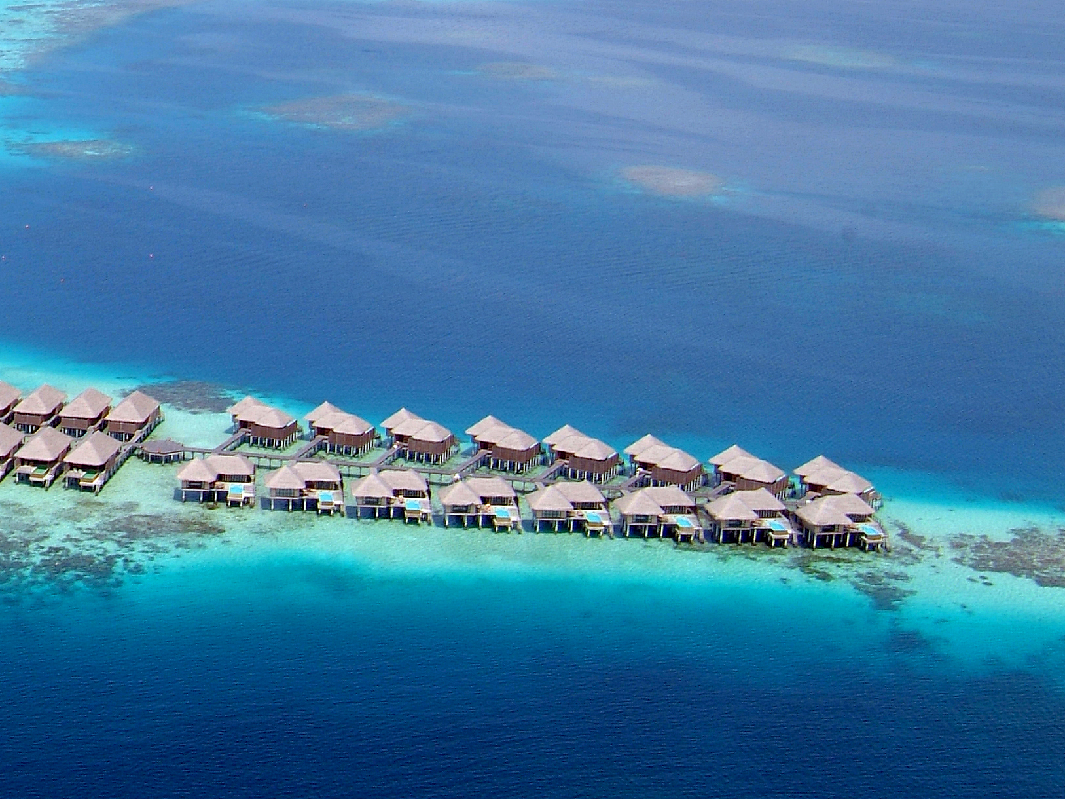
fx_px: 2092
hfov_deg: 25.3
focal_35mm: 68
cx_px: -256
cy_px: 346
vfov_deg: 21.6
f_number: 9.5
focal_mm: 18
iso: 160
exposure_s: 1/250
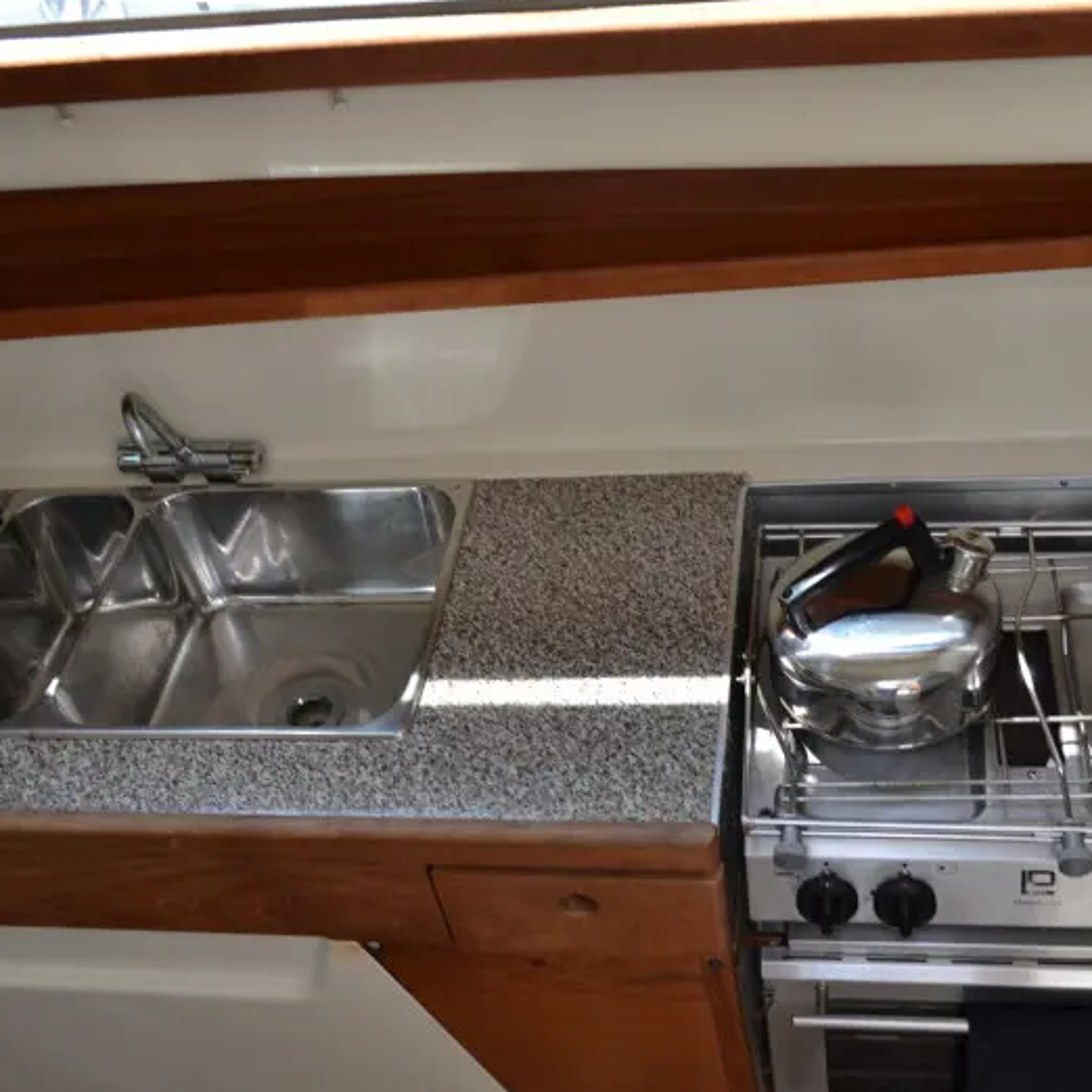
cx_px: 628
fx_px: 1535
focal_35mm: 43
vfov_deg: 39.2
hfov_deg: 39.1
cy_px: 543
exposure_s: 1/60
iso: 110
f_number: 5.6
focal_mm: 22
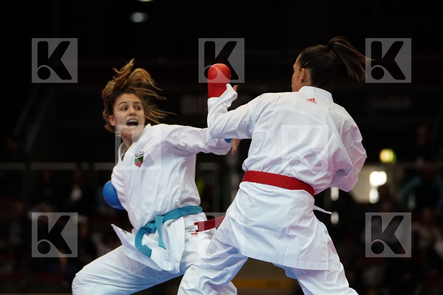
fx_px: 2375
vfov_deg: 7.1
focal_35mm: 193
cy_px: 148
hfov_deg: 10.7
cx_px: 222
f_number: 2.8
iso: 2500
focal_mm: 129
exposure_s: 1/1000
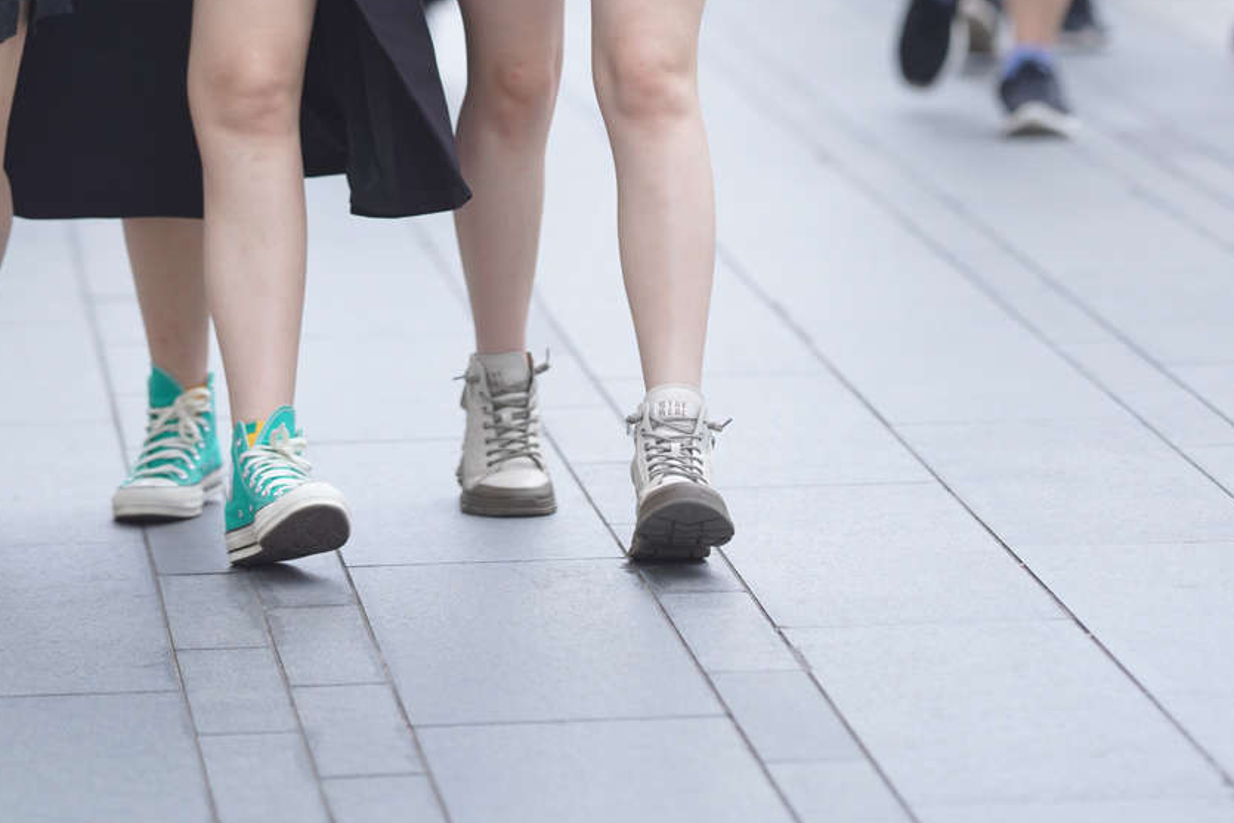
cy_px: -418
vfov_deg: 4.7
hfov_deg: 7.1
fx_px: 9976
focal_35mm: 291
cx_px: 557
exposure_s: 1/500
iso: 800
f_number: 2
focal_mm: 135
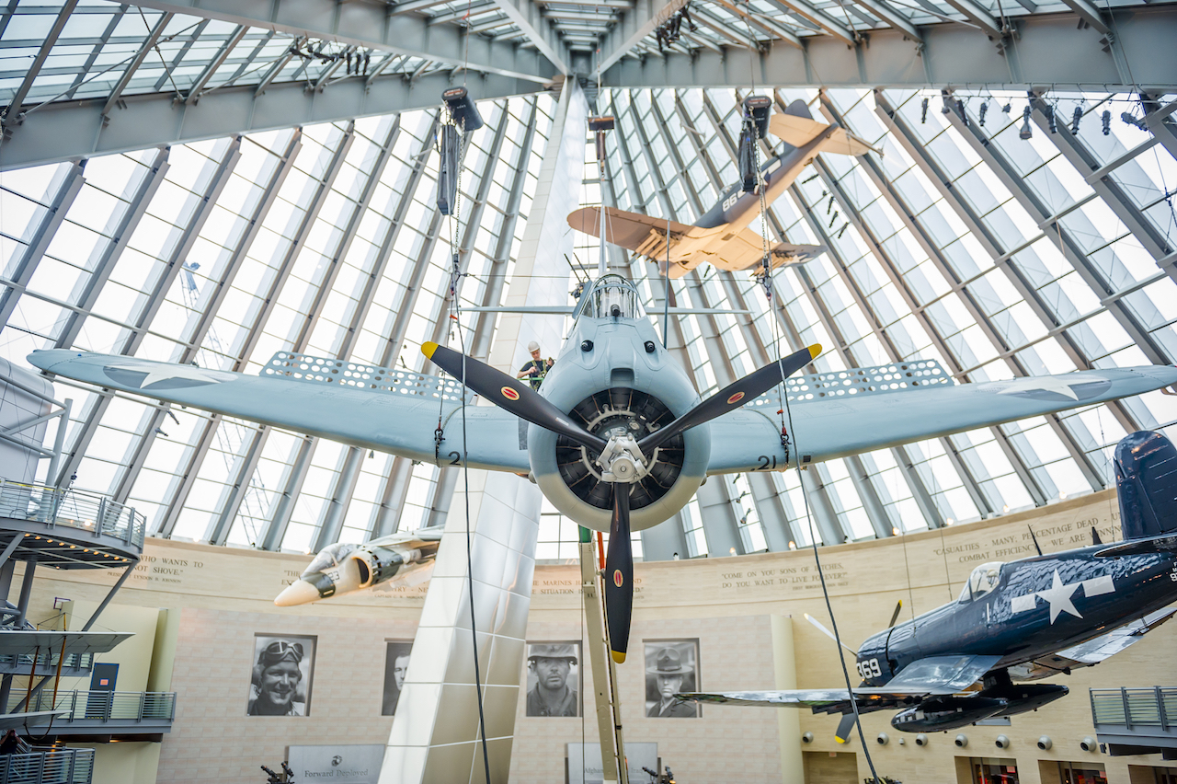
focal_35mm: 24
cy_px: 392
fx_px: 784
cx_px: 588
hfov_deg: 73.8
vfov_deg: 53.1
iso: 800
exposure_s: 1/125
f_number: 3.2
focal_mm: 24
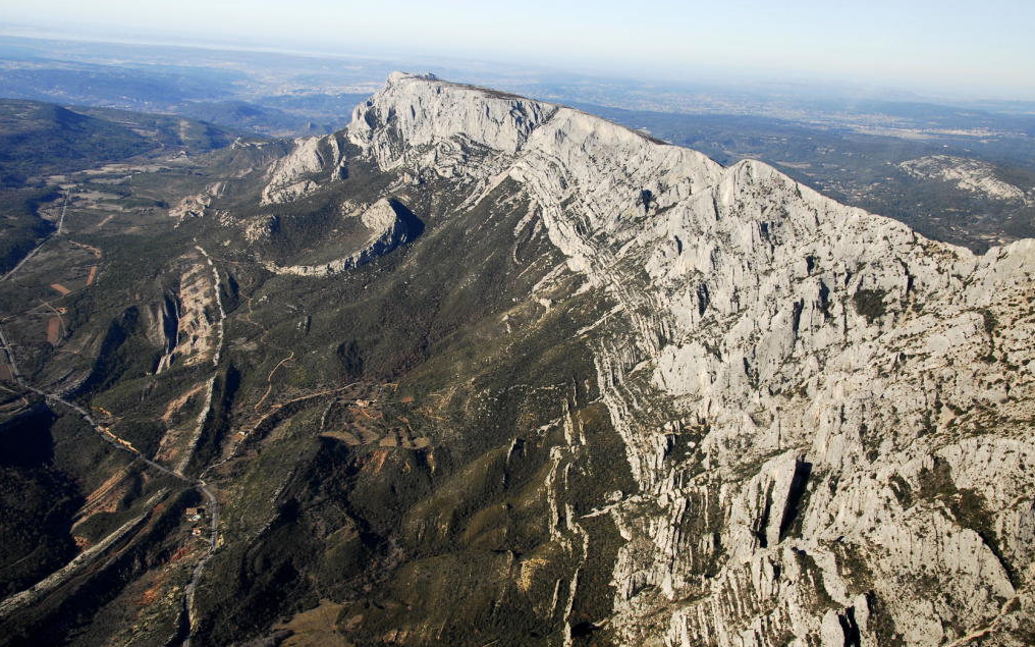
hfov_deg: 52.7
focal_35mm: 37
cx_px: 515
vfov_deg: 34.4
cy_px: 337
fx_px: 1044
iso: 200
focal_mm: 24
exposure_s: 1/180
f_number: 7.1
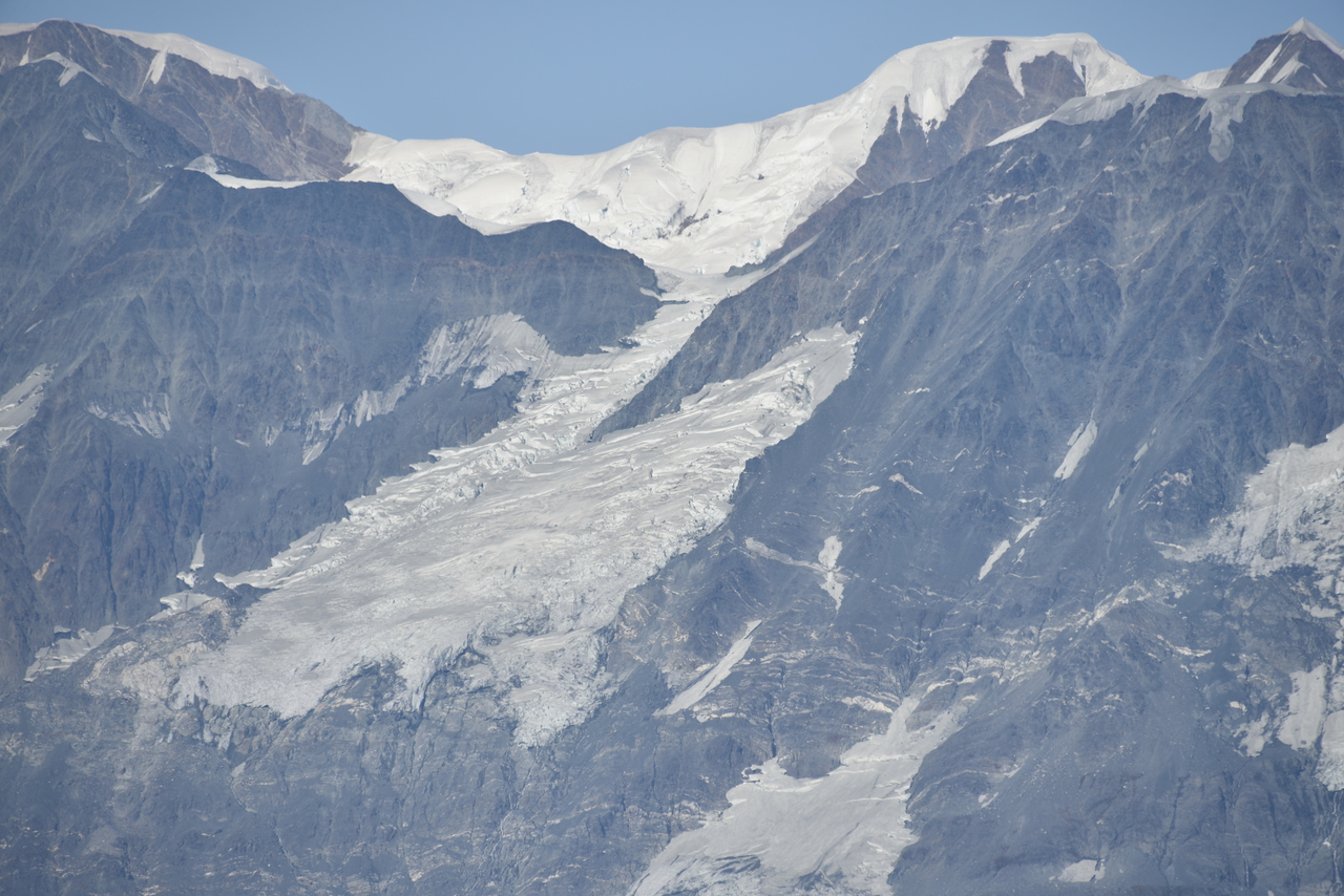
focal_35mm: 300
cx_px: 672
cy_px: 448
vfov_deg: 4.6
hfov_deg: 6.9
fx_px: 11202
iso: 100
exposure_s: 1/640
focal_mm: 300
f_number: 8
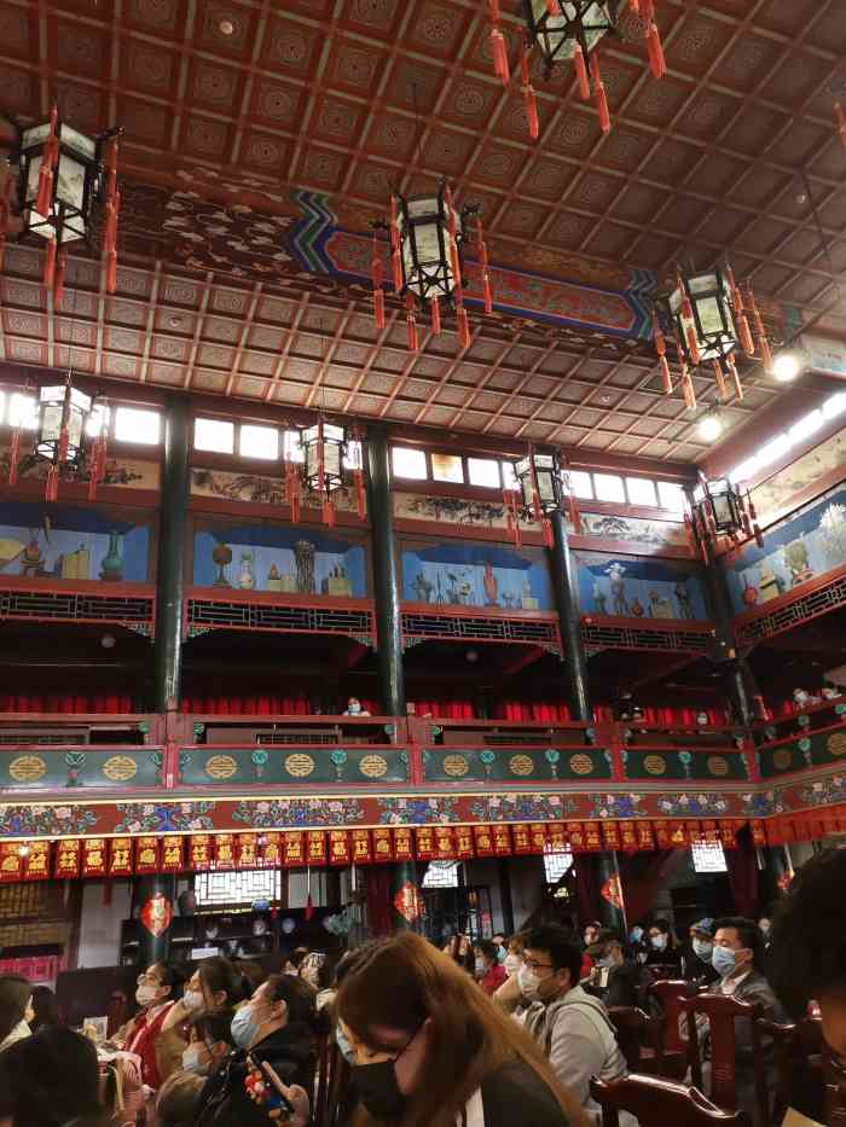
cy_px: 564
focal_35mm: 27
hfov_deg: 51.4
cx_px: 423
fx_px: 880
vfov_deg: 65.3
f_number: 1.8
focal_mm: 4.75
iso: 400
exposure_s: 1/50
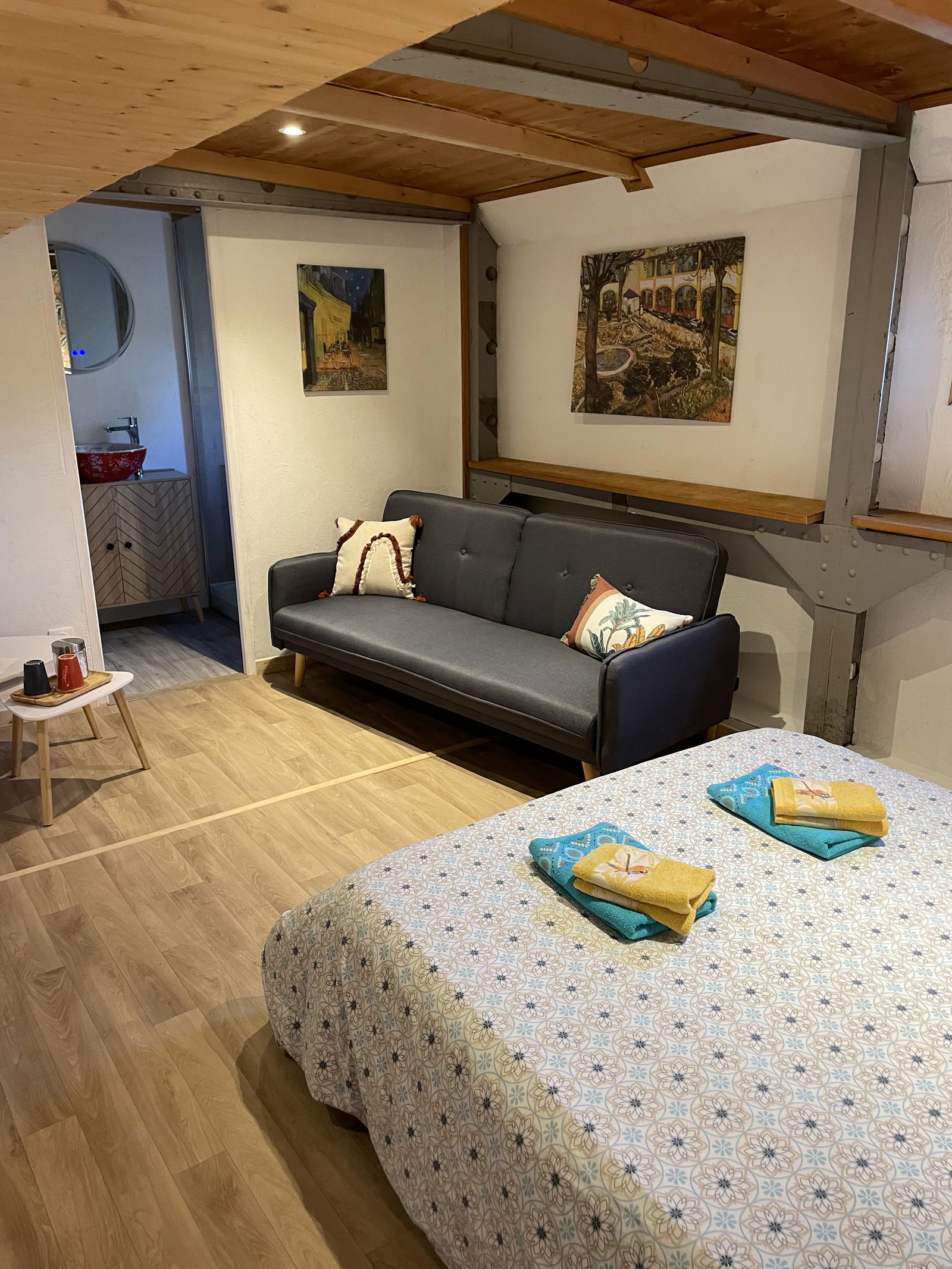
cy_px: 634
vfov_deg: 67.3
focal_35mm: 26
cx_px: 476
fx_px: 953
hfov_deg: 53.1
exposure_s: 1/50
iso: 160
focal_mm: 4.2
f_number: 1.6
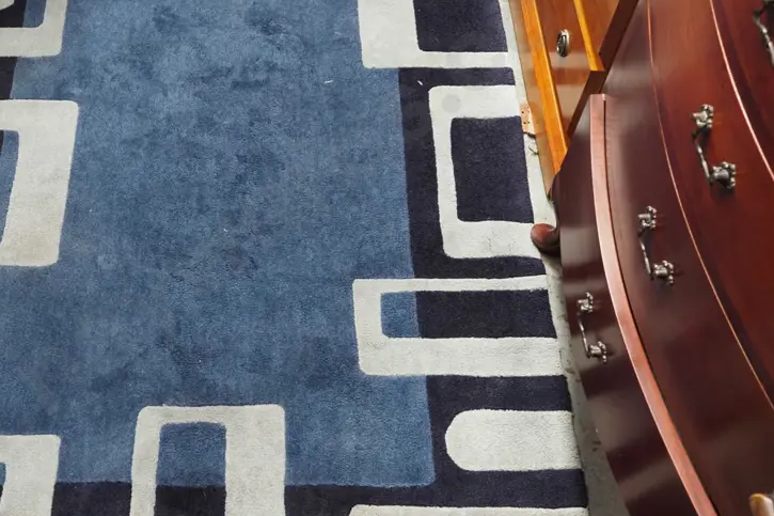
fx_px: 1010
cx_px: 231
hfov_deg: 41.1
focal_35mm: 47
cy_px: 244
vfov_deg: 28.6
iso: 2500
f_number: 5.6
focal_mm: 16
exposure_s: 1/50
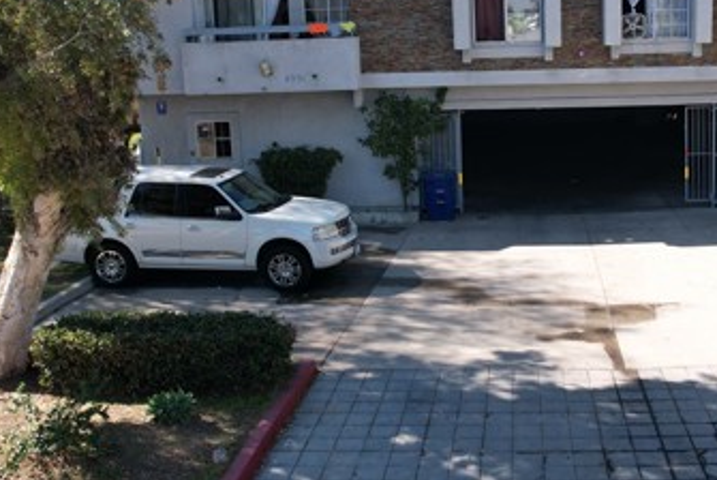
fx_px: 837
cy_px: 185
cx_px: 499
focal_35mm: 42
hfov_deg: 45.4
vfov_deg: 31.8
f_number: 2.8
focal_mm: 8.38
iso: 110
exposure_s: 1/640
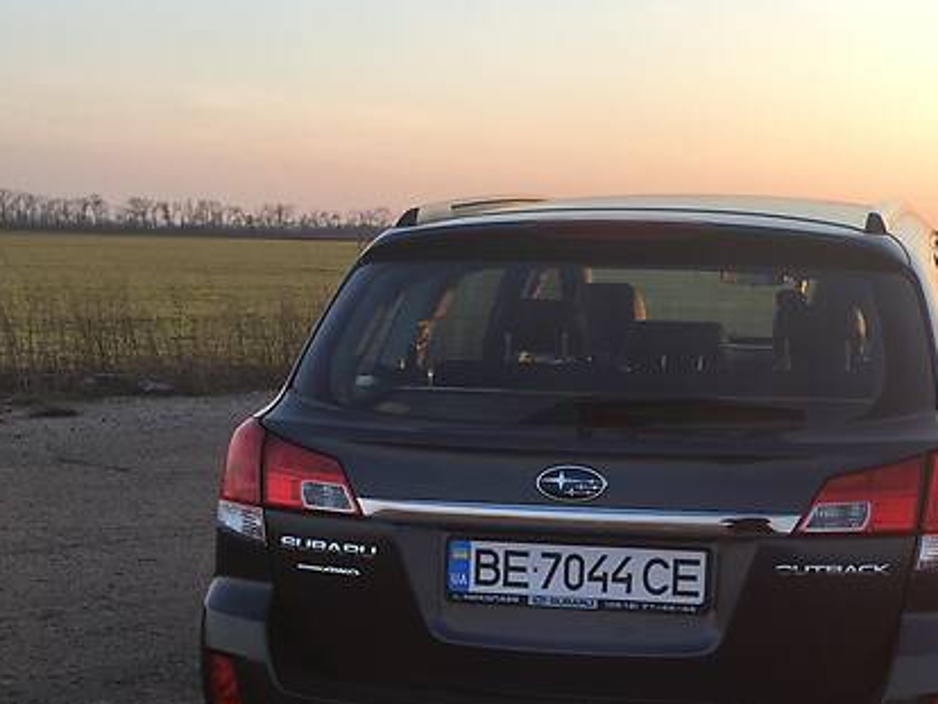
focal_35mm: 56
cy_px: 600
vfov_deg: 25.5
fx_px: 1518
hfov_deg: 33.7
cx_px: 700
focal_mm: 4.2
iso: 25
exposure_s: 1/232
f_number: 2.2
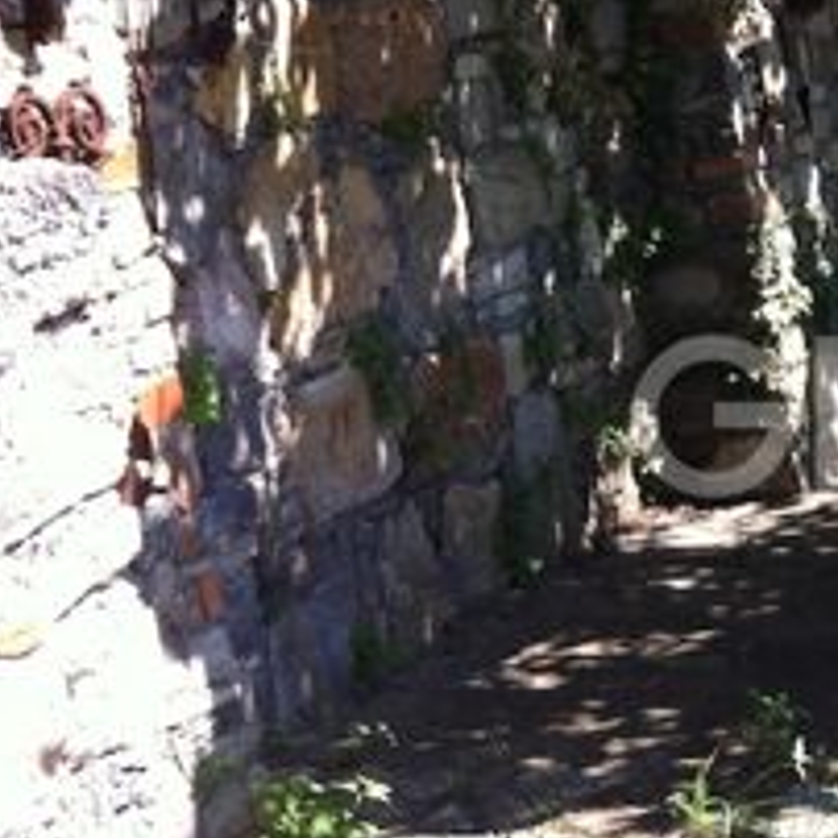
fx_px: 2958
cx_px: 1379
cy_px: 120
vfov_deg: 16.0
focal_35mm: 108
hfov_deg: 14.6
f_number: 2.8
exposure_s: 1/397
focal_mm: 3.85
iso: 80
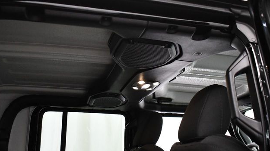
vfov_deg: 27.7
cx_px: 133
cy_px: 79
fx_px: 308
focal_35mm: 43
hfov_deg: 47.4
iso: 3200
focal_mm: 20
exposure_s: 1/125
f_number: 3.5
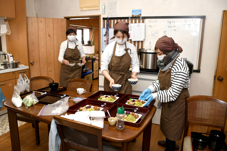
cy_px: 76
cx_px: 114
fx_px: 170
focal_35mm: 27
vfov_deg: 47.9
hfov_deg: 67.4
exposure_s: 1/60
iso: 640
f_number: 4.5
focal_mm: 18
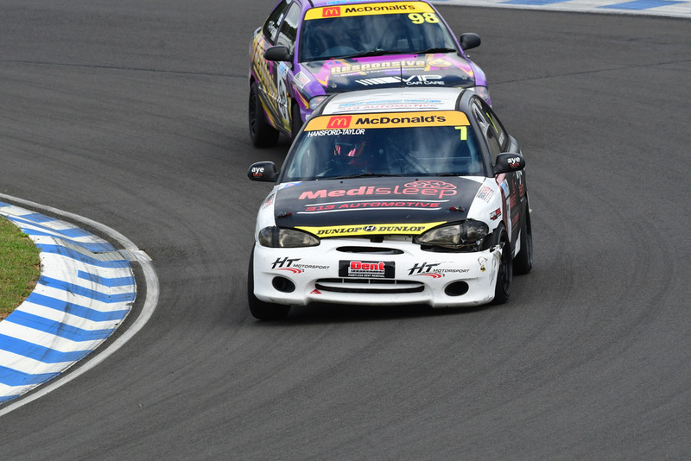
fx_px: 7200
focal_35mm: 375
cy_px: 230
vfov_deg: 3.7
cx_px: 346
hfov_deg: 5.5
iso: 640
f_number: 10
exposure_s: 1/640
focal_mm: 250
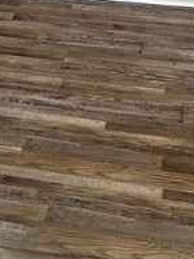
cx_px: -4
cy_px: -156
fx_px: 771
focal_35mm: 103
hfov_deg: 14.1
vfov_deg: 16.9
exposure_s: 1/60
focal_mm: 5.7
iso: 100
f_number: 1.5
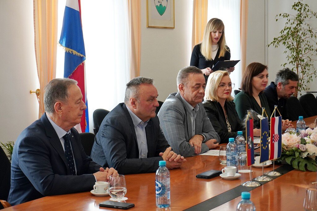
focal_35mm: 68
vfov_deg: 20.2
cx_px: 158
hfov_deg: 29.9
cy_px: 106
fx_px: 594
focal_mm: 45
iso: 1250
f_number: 5.6
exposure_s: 1/125
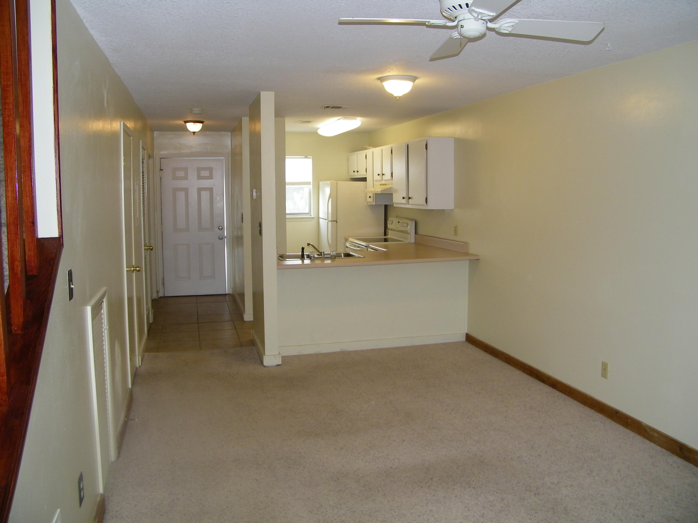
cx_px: 349
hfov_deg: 63.4
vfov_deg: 49.7
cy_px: 262
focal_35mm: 28
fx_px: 565
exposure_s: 1/30
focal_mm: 5
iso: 80
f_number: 3.5
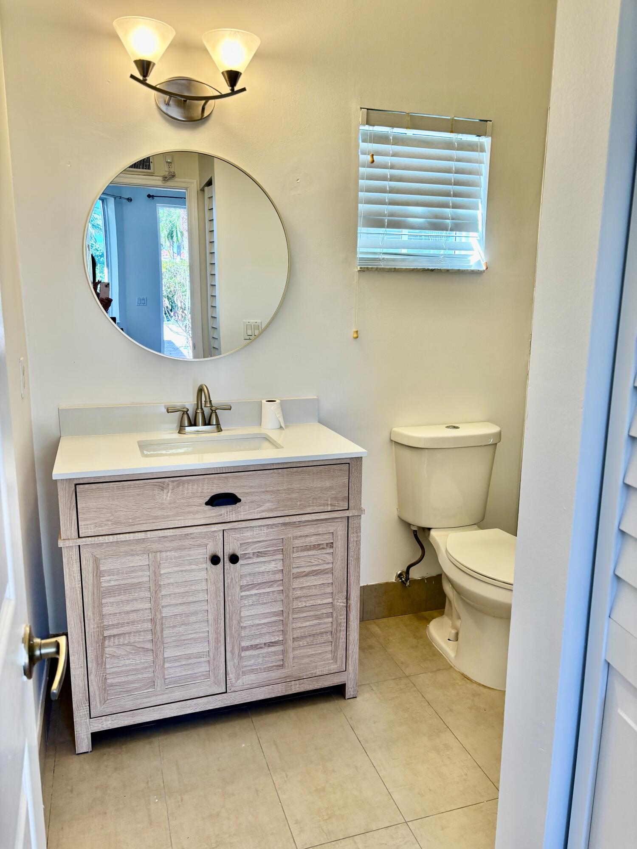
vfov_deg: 67.3
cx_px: 318
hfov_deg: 53.1
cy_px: 424
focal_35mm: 26
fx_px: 638
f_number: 1.6
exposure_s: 1/120
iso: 64
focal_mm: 5.96
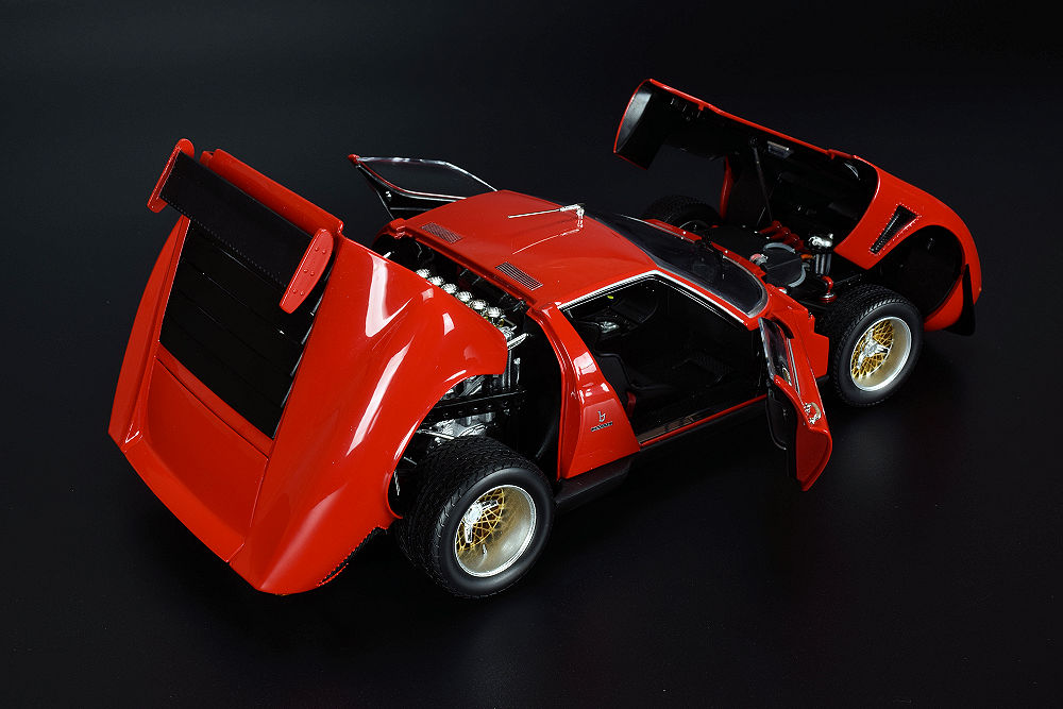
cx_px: 532
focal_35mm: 51
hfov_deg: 38.9
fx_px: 1506
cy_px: 354
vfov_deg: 26.5
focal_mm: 34
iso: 100
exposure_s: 1/1.3
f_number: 20
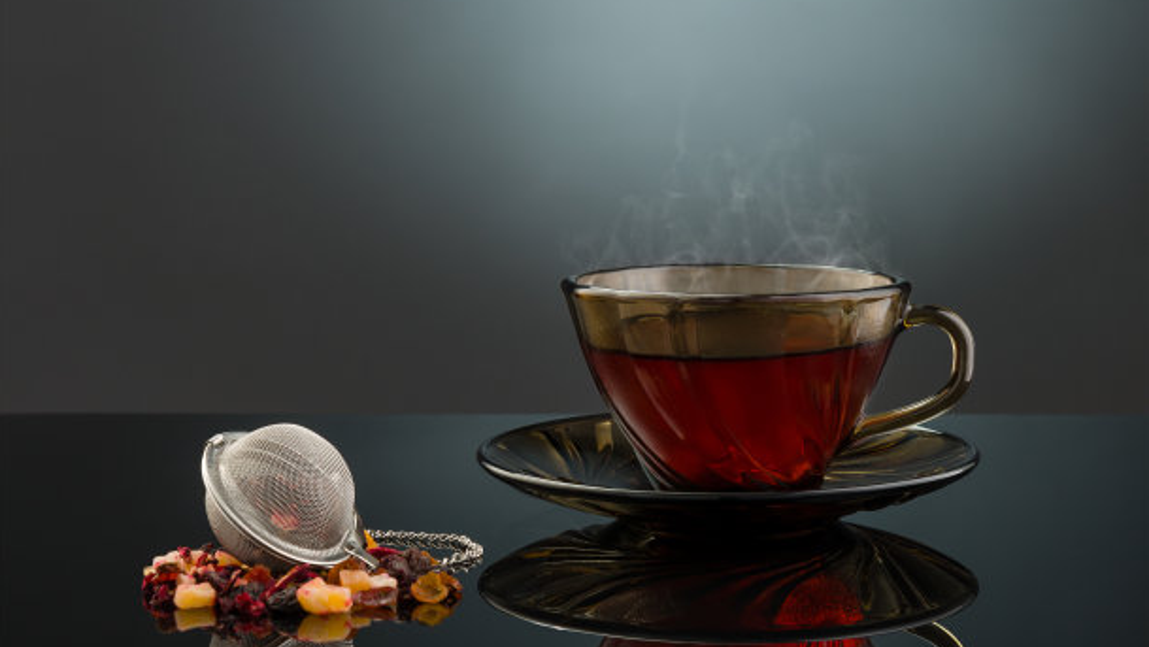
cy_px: 357
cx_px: 574
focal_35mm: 79
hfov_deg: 26.8
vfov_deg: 15.3
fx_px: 2408
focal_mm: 75
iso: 100
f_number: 11
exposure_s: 1/125
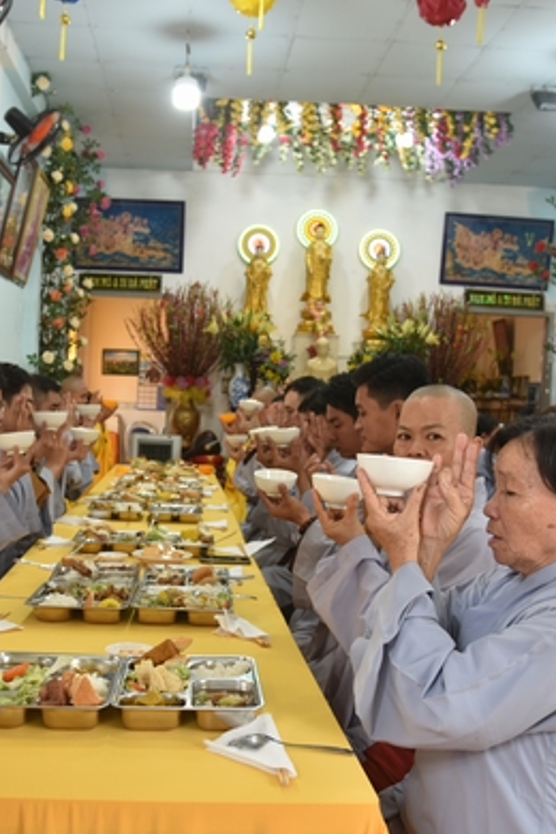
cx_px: 214
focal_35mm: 40
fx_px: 927
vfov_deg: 48.5
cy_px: 430
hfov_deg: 33.3
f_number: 4
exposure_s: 1/60
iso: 400
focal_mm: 24
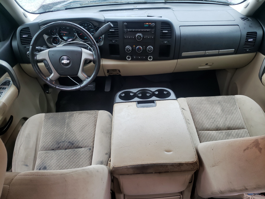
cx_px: 132
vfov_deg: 53.1
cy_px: 100
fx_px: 199
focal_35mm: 26
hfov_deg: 67.3
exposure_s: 1/100
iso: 59
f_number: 1.5
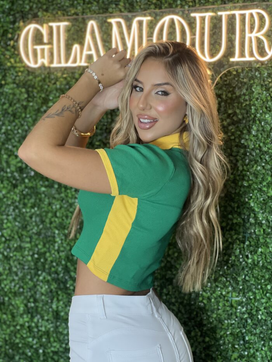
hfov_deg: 19.1
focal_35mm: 77
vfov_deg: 25.3
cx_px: 136
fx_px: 807
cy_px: 181
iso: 200
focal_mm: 9
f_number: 2.8
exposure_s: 1/120
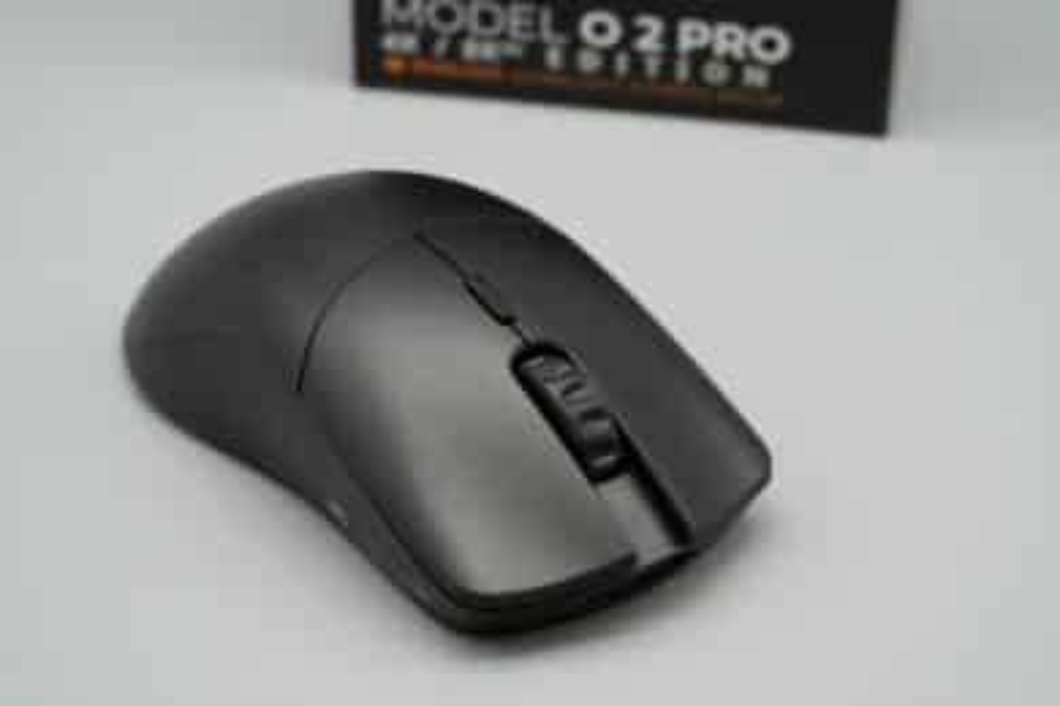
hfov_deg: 19.5
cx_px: 530
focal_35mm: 105
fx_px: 3091
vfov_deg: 13.0
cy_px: 353
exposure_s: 1/125
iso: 1000
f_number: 9
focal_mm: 105
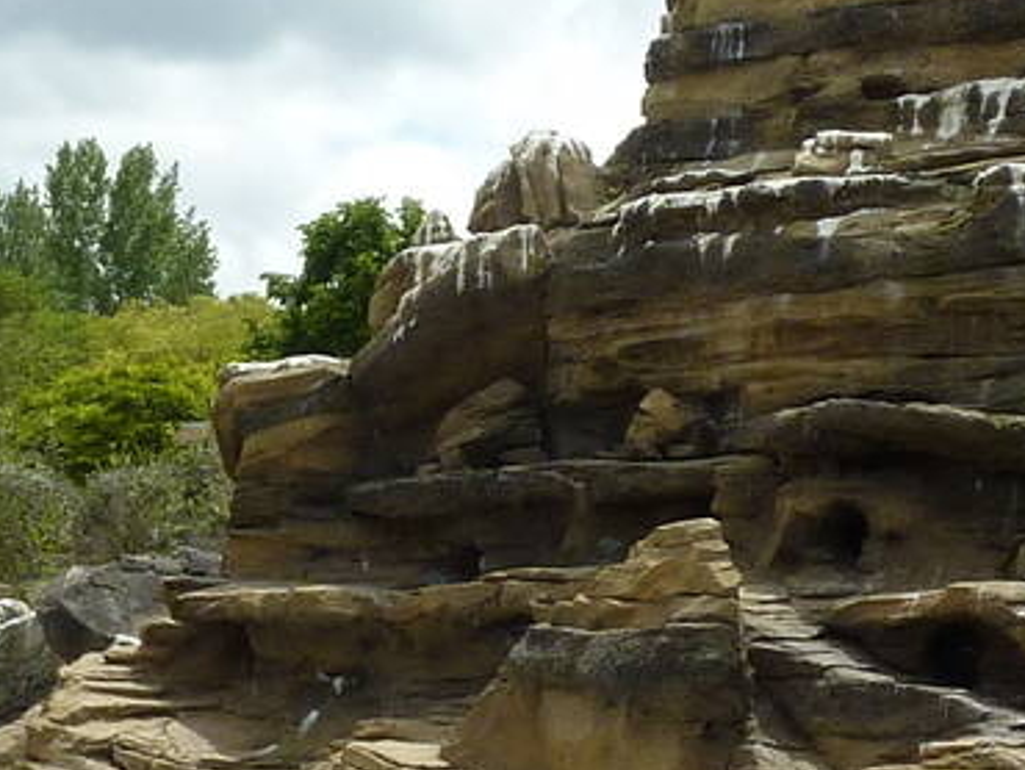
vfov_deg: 13.7
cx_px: 463
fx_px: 3200
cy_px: 607
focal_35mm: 108
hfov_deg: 18.2
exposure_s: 1/640
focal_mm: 4.1
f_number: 4.5
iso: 80
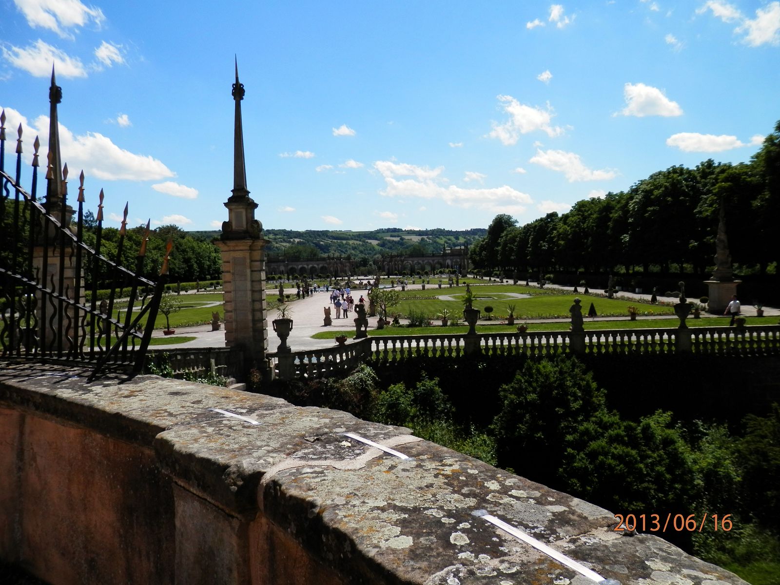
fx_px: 563
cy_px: 292
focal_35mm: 25
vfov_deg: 54.9
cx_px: 390
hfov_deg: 69.4
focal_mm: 4.5
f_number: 8.7
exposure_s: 1/200
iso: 80
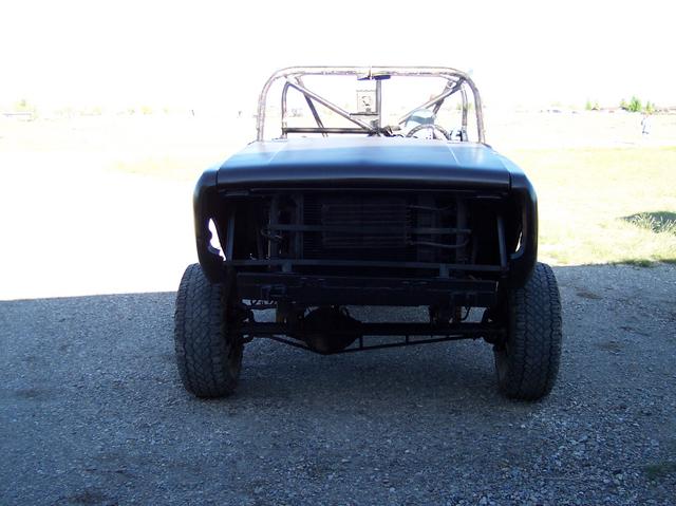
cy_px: 253
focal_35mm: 38
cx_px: 338
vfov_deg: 37.7
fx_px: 742
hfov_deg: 49.0
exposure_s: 1/350
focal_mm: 8
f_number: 2.8
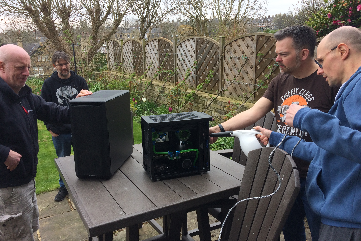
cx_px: 177
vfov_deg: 42.3
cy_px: 122
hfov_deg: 60.3
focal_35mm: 31
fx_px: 311
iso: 32
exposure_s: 1/376
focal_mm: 4.15
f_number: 2.2
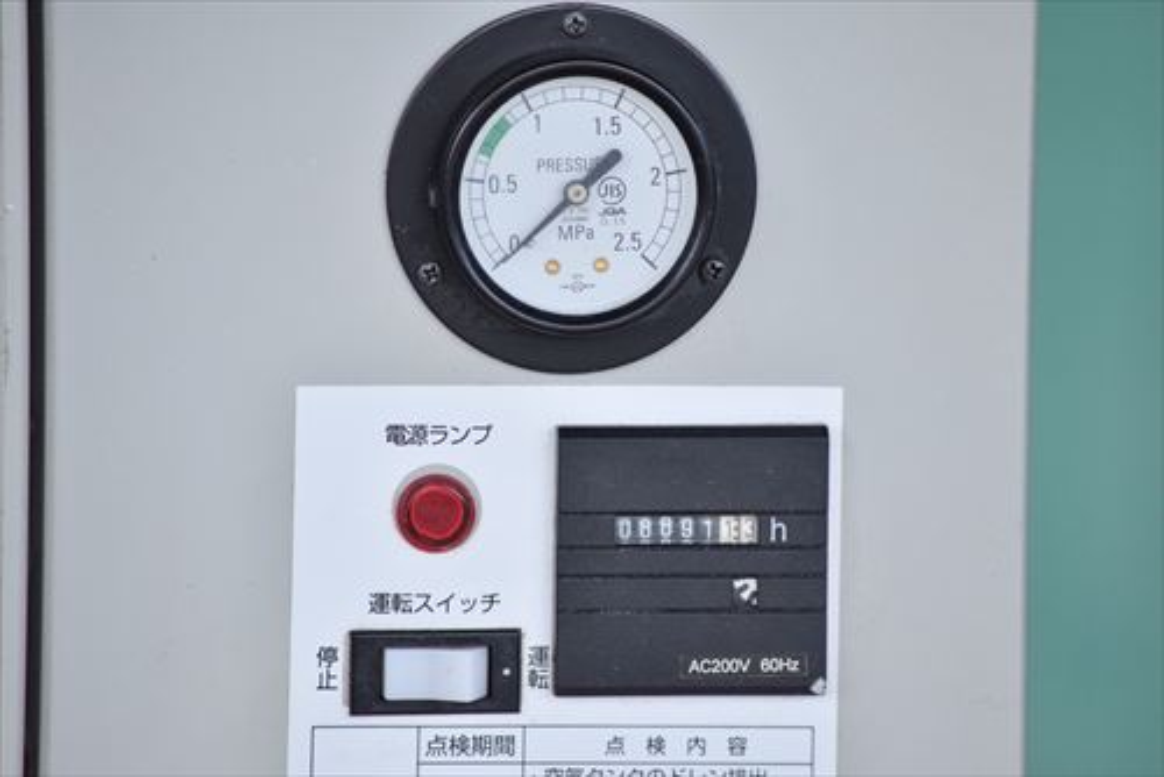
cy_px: 388
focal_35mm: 360
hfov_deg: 5.7
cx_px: 582
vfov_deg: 3.8
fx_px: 11646
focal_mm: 240
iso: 1250
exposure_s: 1/1000
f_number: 6.3
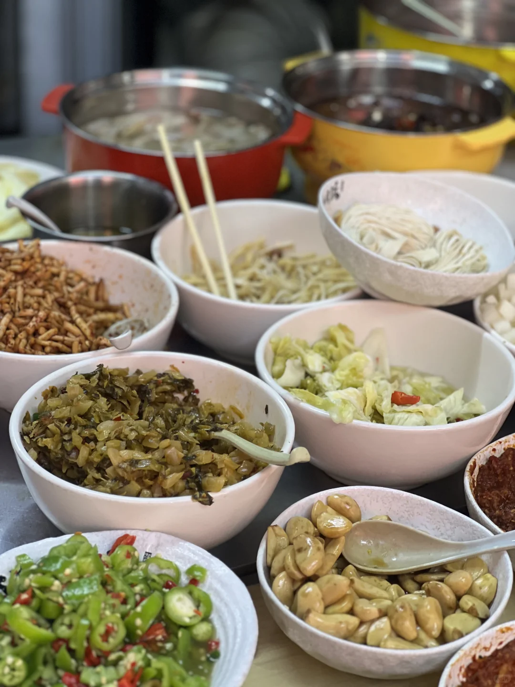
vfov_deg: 25.3
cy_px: 344
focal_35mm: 77
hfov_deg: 19.1
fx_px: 1527
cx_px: 258
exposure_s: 1/33
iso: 160
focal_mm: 9
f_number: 2.8
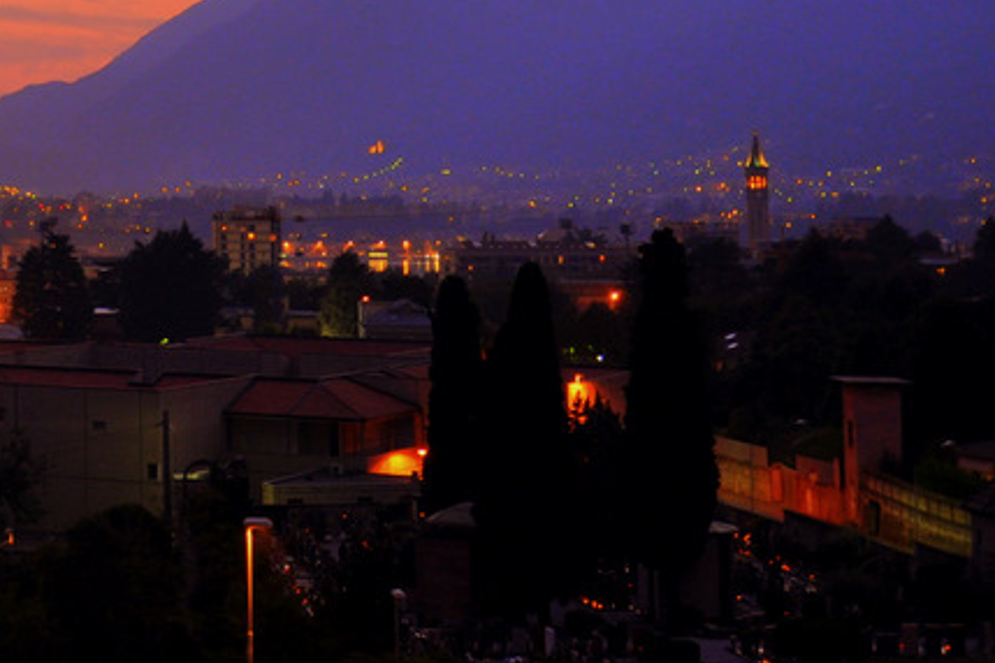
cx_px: -162
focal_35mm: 93
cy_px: -1
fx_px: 2570
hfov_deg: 20.6
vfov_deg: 14.5
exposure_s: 1/2.5
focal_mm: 26
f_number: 4
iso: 400
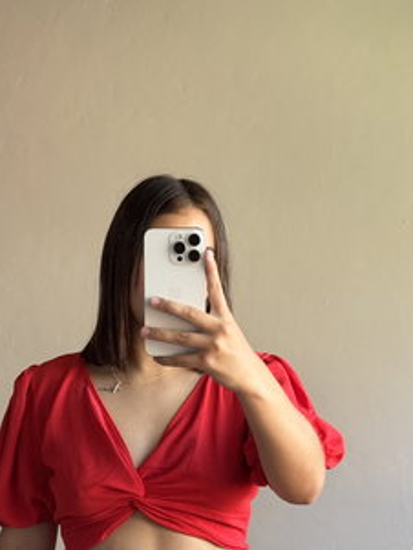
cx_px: 148
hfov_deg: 17.3
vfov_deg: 22.8
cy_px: 412
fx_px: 1351
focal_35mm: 85
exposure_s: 1/138
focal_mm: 6.76
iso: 50
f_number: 1.78
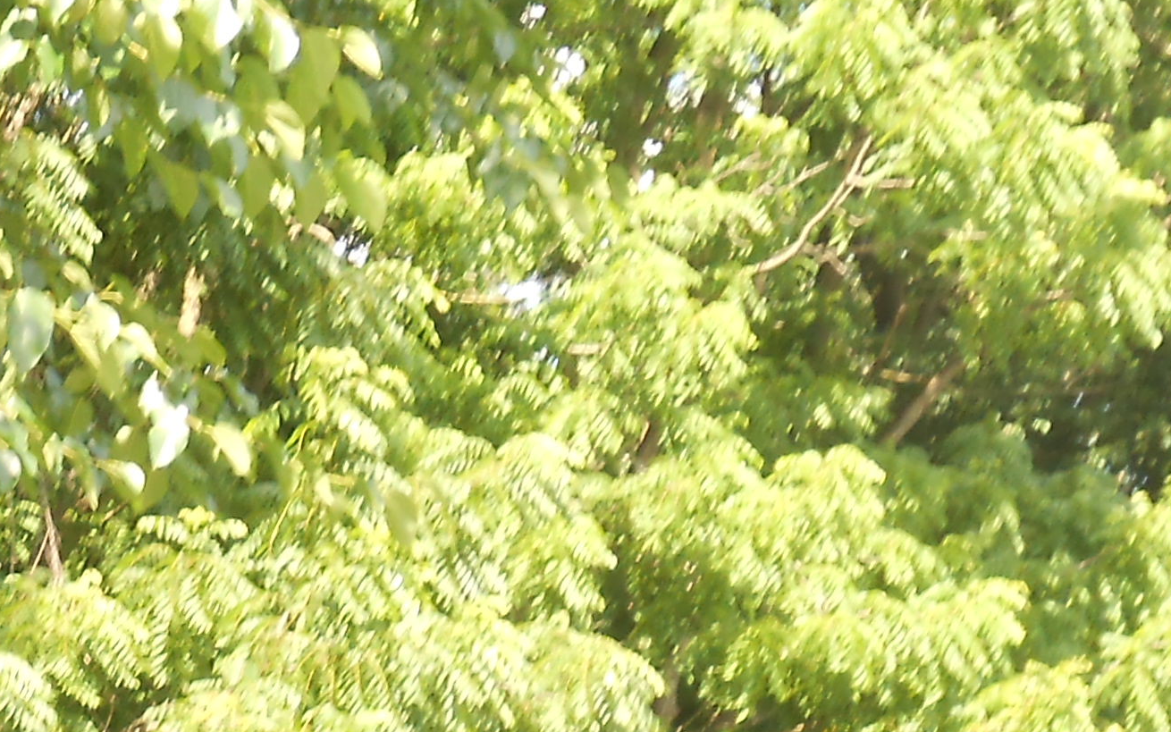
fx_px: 5234
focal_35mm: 164
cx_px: -725
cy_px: 1105
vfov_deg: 7.8
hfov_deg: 12.0
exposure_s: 1/60
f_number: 4.5
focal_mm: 7.8
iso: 80
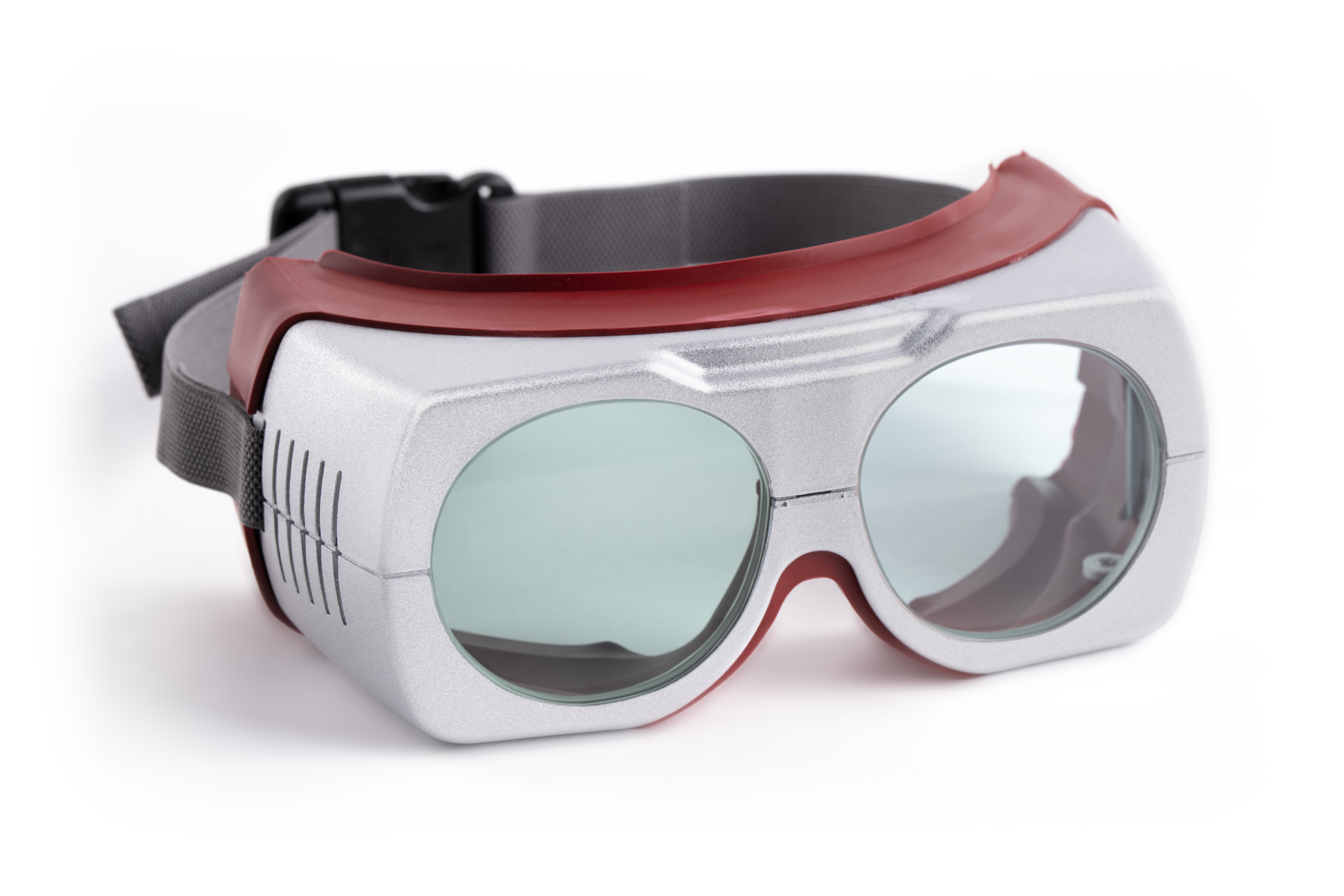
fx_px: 7466
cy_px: 448
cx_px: 672
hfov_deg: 10.3
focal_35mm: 200
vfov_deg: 6.9
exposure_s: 1/125
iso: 50
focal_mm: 200
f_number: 14
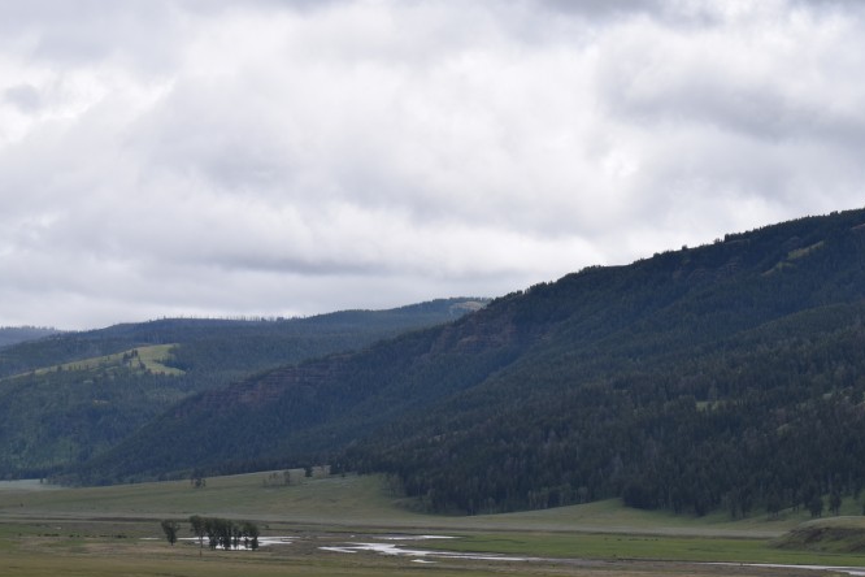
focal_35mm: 127
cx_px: 508
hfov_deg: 16.2
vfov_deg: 10.8
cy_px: 339
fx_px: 3046
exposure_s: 1/400
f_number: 10
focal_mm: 55
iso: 200
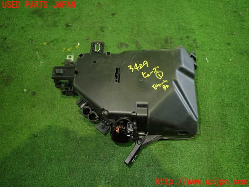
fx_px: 180
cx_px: 124
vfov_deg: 54.9
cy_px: 94
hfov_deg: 69.4
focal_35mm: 25
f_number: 2
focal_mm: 4.5
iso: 640
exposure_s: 1/30
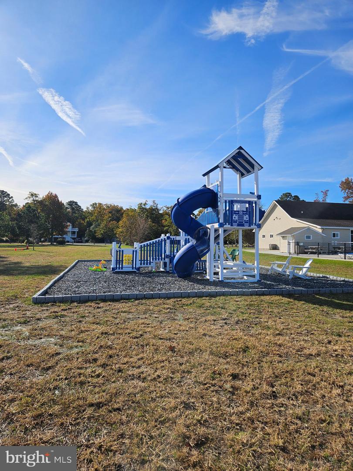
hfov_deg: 58.9
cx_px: 176
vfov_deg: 73.9
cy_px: 236
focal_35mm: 23
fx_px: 313
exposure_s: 1/3100
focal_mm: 5.4
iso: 25
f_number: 1.8
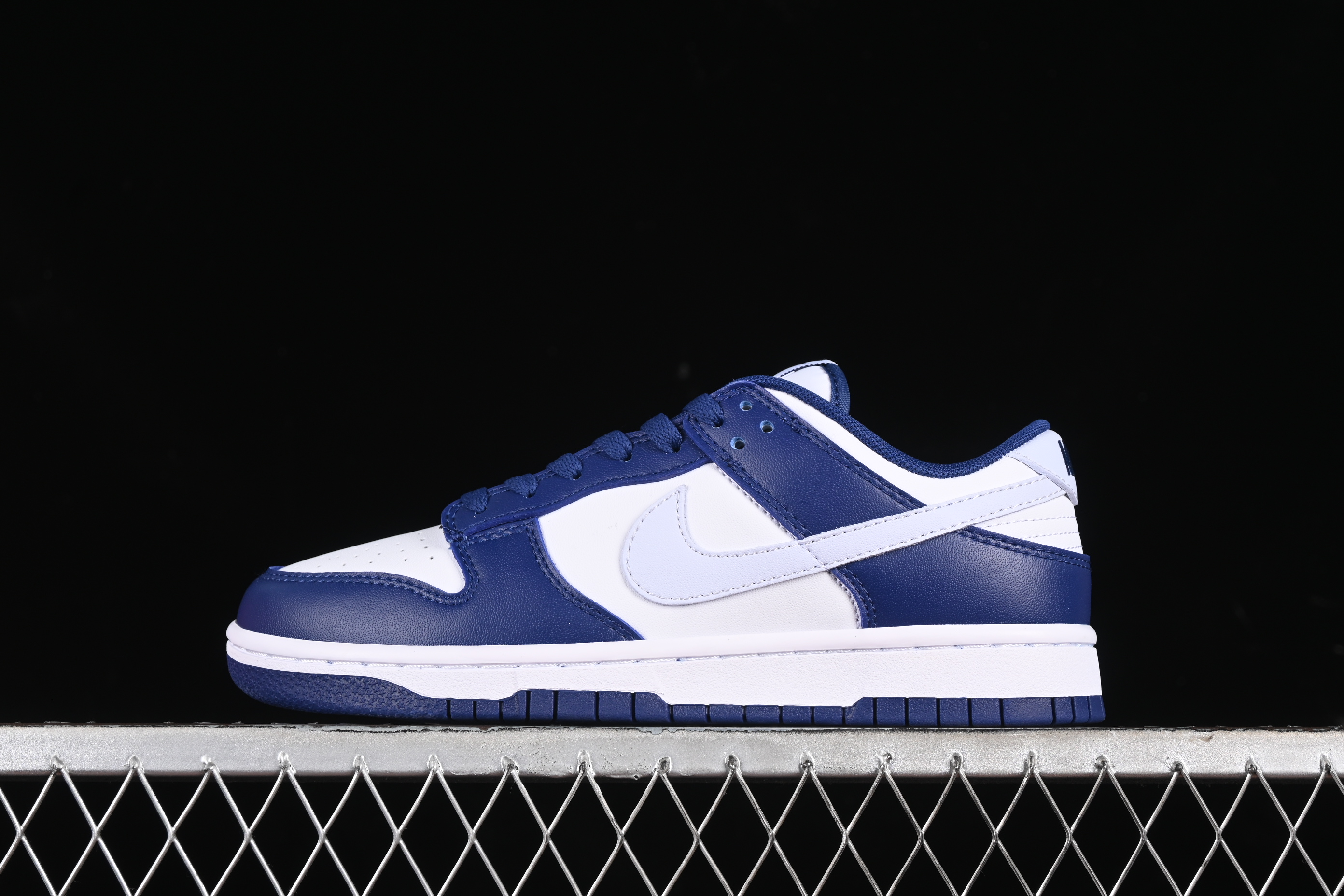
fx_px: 2800
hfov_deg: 27.0
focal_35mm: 75
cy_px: 448
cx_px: 672
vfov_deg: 18.2
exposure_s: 1/80
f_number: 7.1
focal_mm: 50
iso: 160
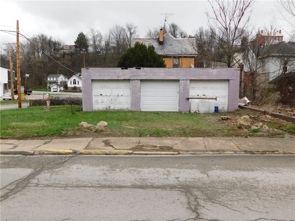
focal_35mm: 30
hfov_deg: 60.0
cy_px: 110
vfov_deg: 46.8
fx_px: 256
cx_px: 148
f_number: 3.2
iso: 125
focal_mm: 5.3
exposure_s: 1/160
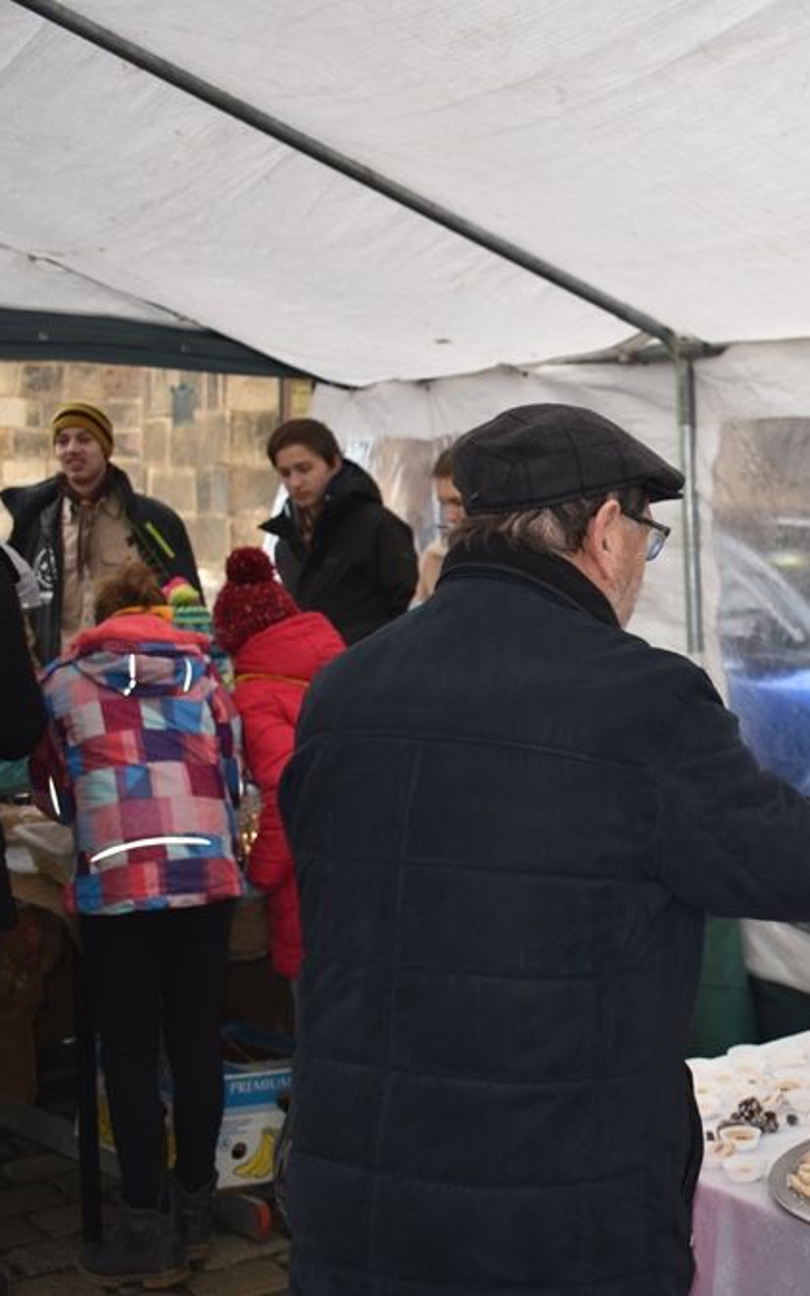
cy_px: 654
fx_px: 1801
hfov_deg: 23.8
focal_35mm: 51
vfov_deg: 39.6
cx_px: 883
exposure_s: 1/60
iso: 140
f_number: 3.8
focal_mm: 22
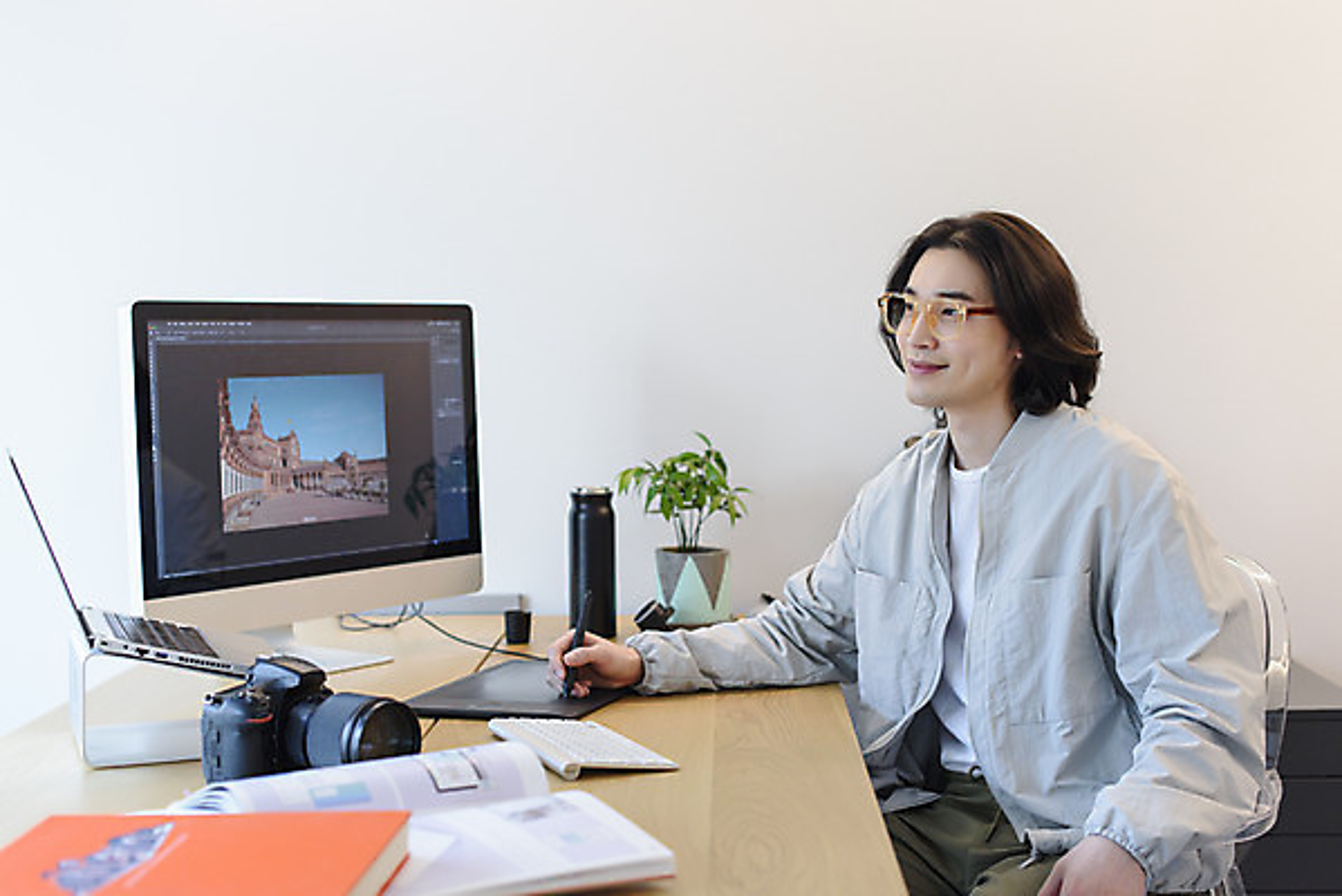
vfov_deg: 27.0
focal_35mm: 50
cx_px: 671
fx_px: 1865
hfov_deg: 39.6
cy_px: 448
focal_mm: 50
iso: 800
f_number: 2.8
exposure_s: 1/250
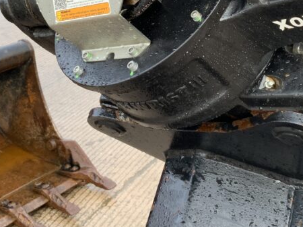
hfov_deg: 29.3
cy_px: -3
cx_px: 184
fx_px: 577
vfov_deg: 21.4
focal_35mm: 66
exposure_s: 1/122
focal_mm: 3
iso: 40
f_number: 1.8
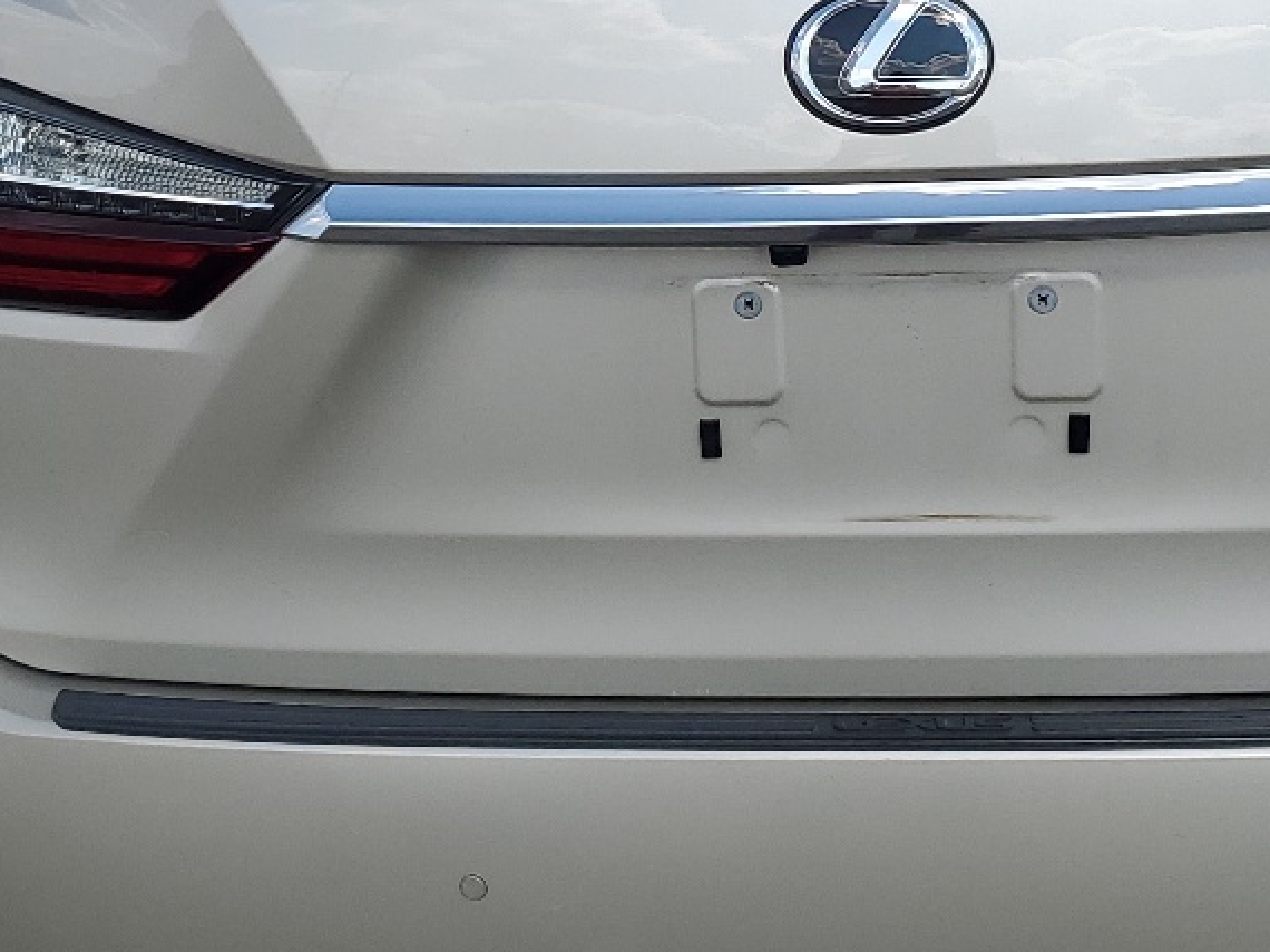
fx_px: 2677
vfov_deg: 20.0
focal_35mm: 73
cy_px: 230
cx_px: 655
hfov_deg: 26.7
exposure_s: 1/2500
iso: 50
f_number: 1.5
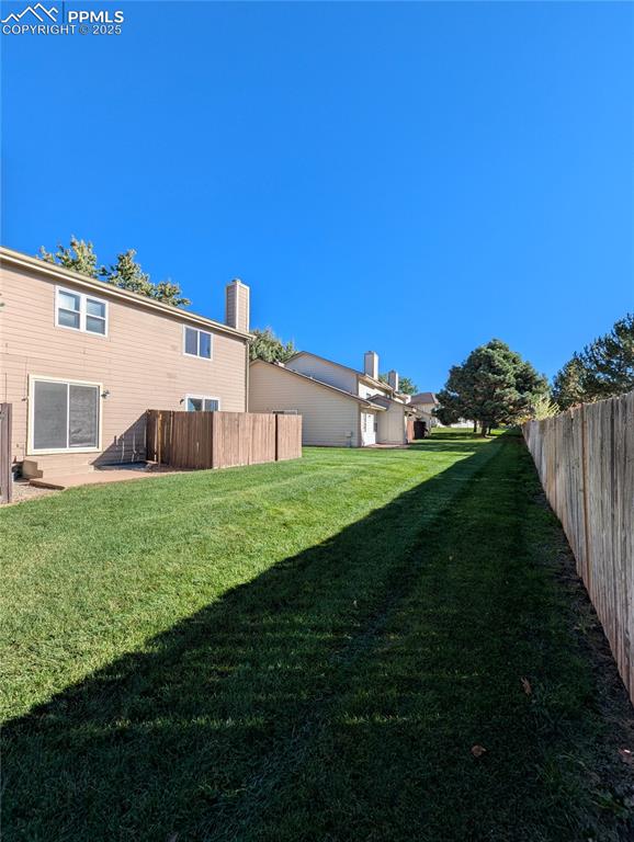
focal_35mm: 13
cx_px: 317
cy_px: 421
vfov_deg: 106.1
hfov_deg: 90.0
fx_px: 317
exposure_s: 1/1114
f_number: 2.2
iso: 43
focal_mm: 1.95
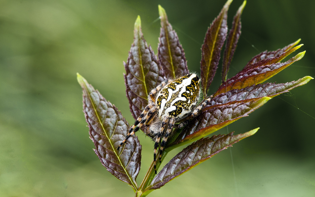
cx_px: 158
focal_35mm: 230
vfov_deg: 5.7
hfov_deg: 9.1
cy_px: 97
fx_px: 1975
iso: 320
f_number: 10
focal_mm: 150
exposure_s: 1/40
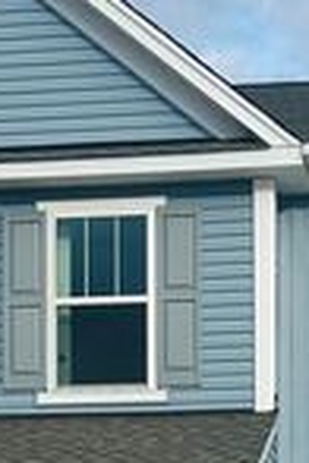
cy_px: 672
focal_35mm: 123
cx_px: 214
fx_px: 1584
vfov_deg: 15.5
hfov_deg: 11.1
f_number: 1.5
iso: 50
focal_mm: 5.7
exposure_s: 1/2994
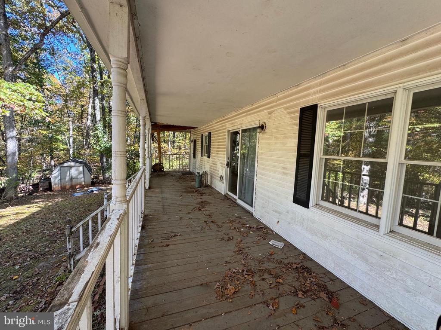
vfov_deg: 85.7
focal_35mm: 14
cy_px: 165
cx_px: 220
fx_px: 178
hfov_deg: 102.1
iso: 64
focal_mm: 2.22
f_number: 2.2
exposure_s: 1/99
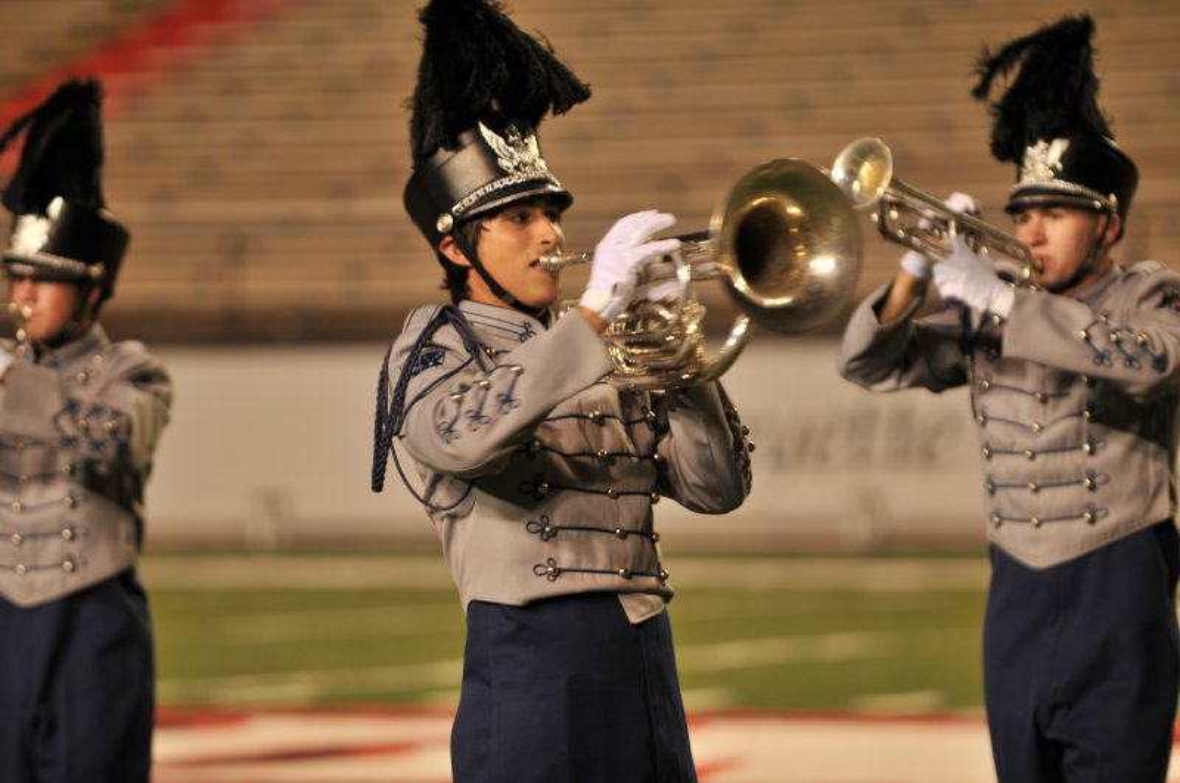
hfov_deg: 6.9
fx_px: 9819
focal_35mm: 300
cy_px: 392
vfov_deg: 4.6
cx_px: 590
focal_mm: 200
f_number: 2.8
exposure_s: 1/80
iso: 200
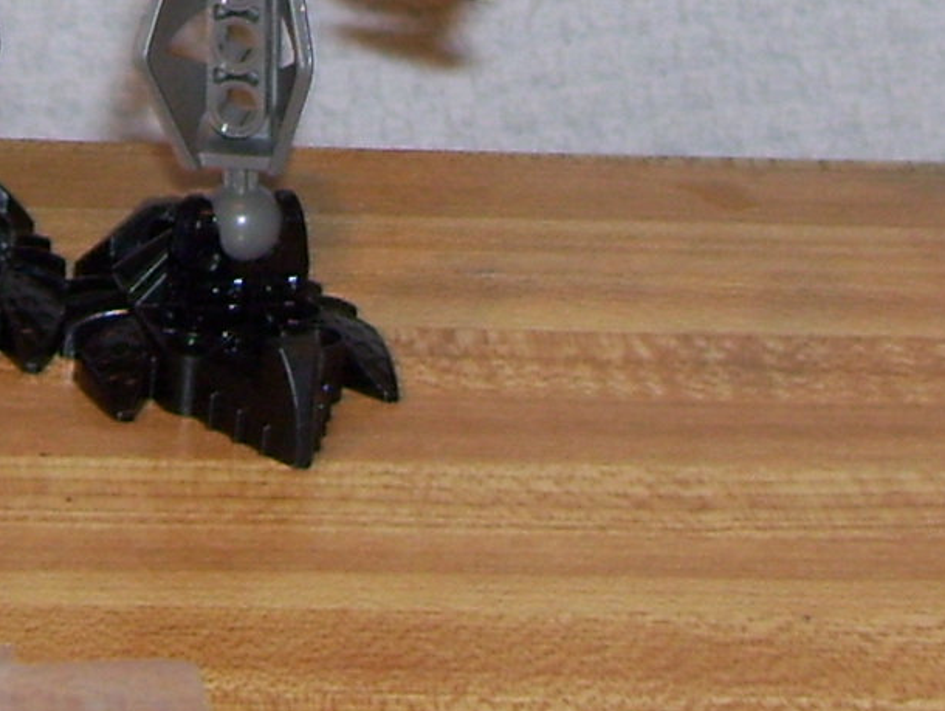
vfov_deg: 8.5
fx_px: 4592
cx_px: 197
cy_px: -582
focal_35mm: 168
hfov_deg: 11.7
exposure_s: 1/60
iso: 80
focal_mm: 6
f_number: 2.7
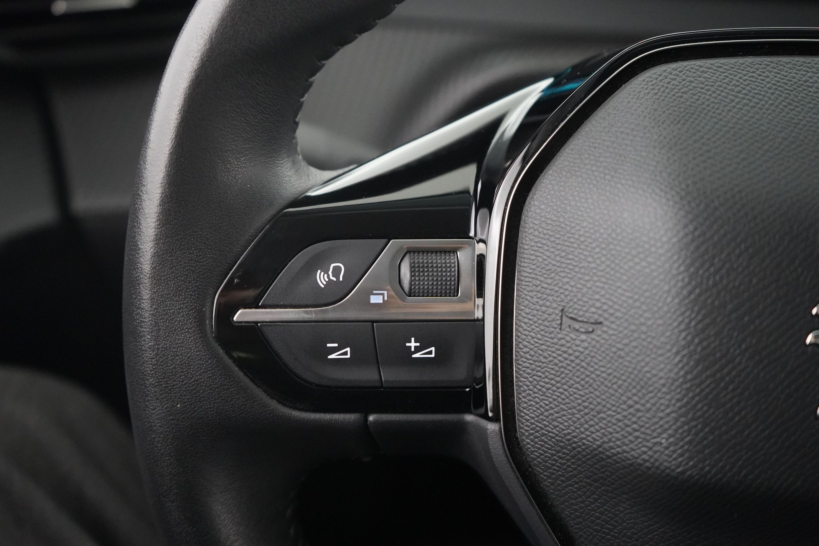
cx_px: 410
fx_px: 864
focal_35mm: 38
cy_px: 273
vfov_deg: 35.1
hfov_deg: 50.7
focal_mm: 38
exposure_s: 1/40
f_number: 4
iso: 12800
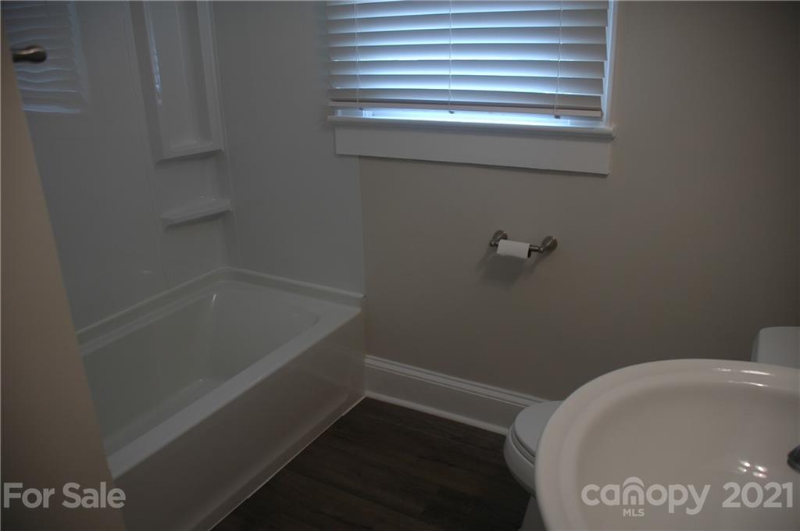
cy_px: 266
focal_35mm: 30
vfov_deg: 43.5
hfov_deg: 62.0
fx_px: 666
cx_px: 400
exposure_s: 1/40
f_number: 3.8
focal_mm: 20
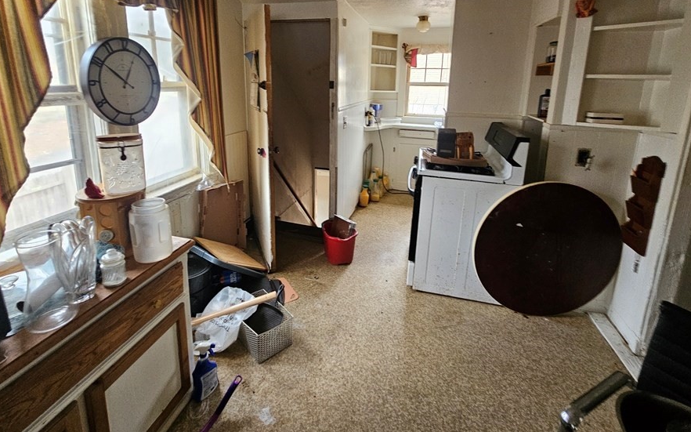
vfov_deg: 69.4
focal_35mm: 16
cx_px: 331
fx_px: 301
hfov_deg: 97.8
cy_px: 148
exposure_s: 1/40
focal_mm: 2.2
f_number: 2.2
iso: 320
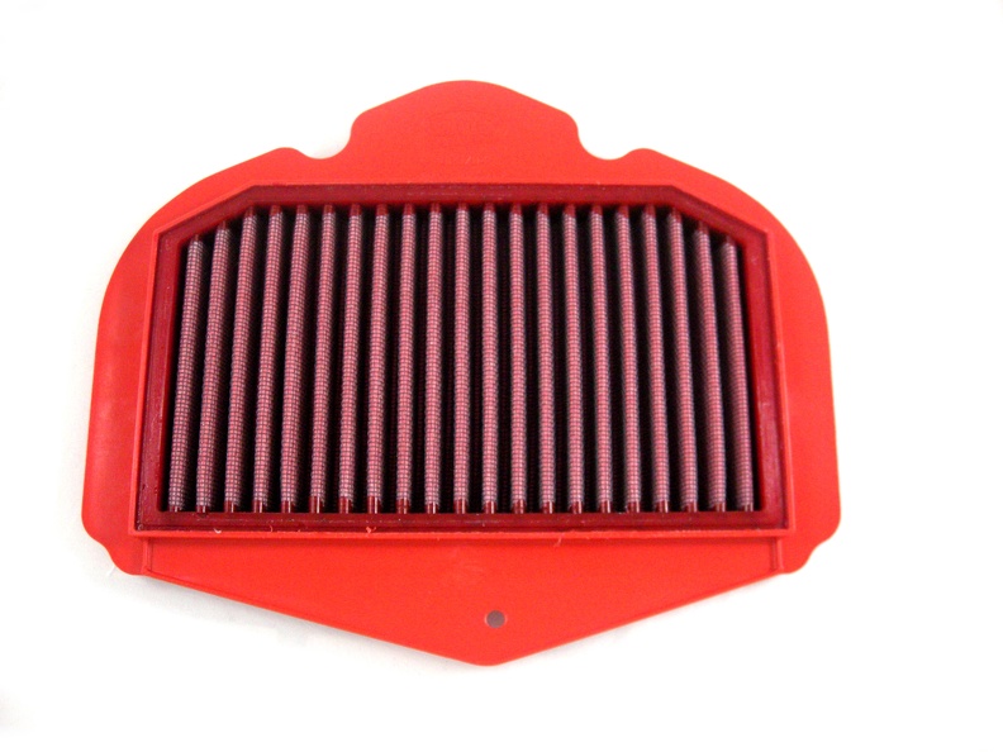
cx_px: 502
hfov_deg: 52.6
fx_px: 1014
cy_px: 376
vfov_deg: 40.7
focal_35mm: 35
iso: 286
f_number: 2.8
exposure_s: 1/60
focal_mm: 5.7
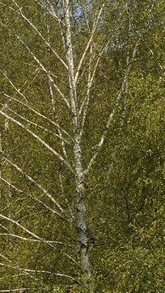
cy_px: 424
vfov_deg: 6.6
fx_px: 2514
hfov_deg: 3.6
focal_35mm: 323
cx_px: -434
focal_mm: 70
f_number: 11
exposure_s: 1/200
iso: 200
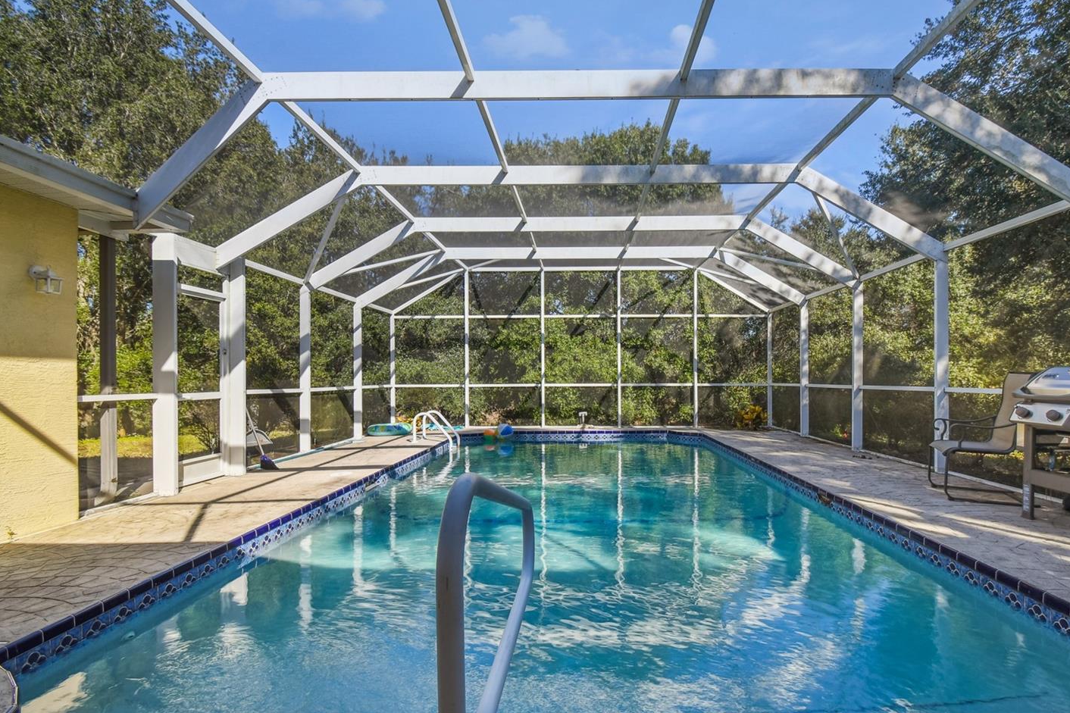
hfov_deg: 93.1
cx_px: 580
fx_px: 505
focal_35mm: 17
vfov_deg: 70.4
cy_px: 378
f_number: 7.1
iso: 100
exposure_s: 1/125
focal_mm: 10
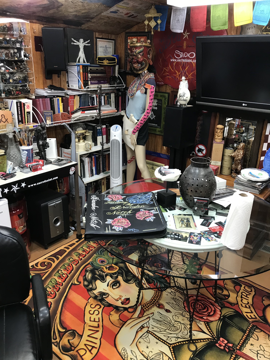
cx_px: 135
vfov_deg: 63.4
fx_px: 291
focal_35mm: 28
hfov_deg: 49.7
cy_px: 180
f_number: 1.8
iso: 40
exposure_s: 1/30
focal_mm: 3.99
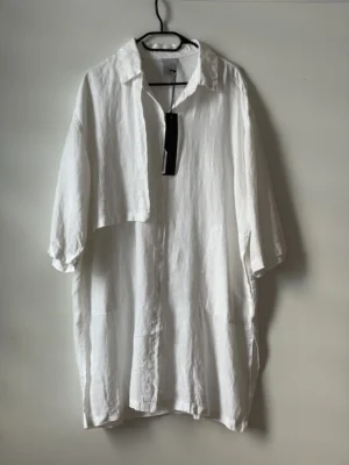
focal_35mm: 52
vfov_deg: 36.8
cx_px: 174
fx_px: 699
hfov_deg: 28.0
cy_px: 232
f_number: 2
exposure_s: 1/73
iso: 200
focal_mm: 6
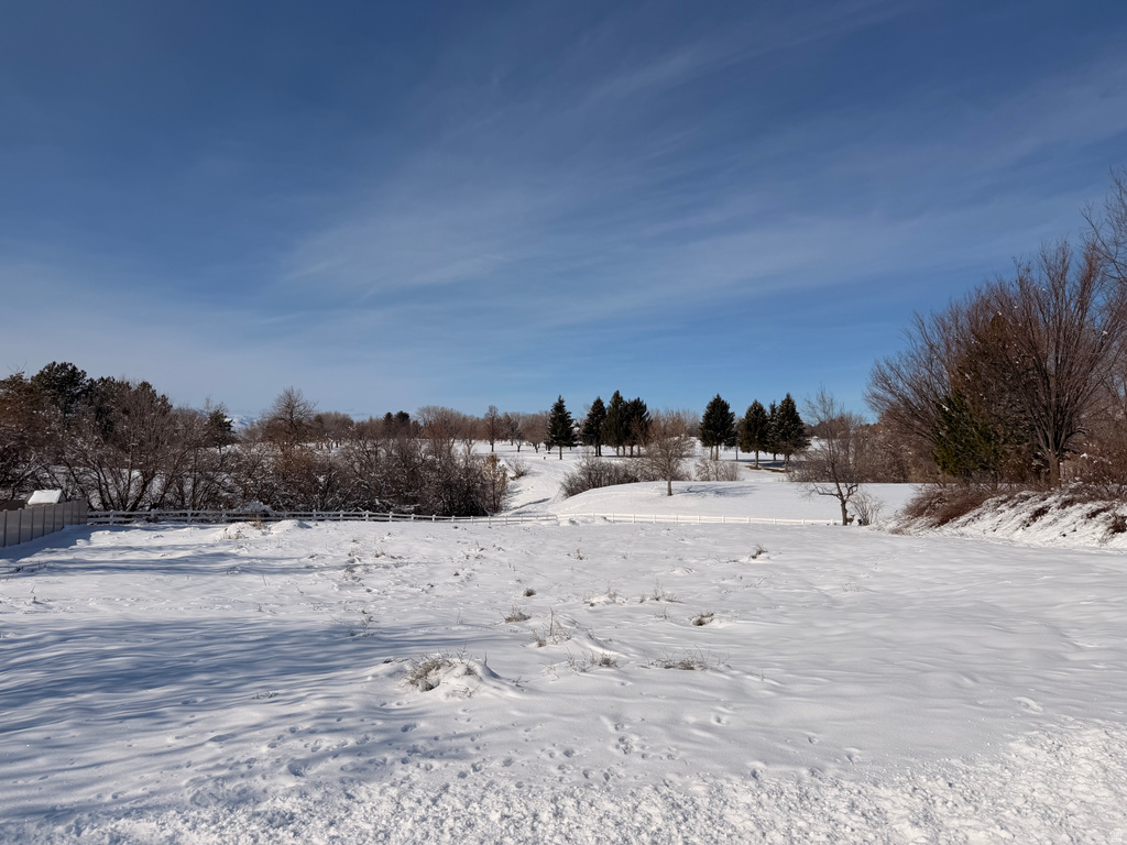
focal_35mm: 24
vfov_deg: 56.8
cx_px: 564
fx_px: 781
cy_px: 422
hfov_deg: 71.6
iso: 80
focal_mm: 6.76
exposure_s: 1/22727
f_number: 1.78
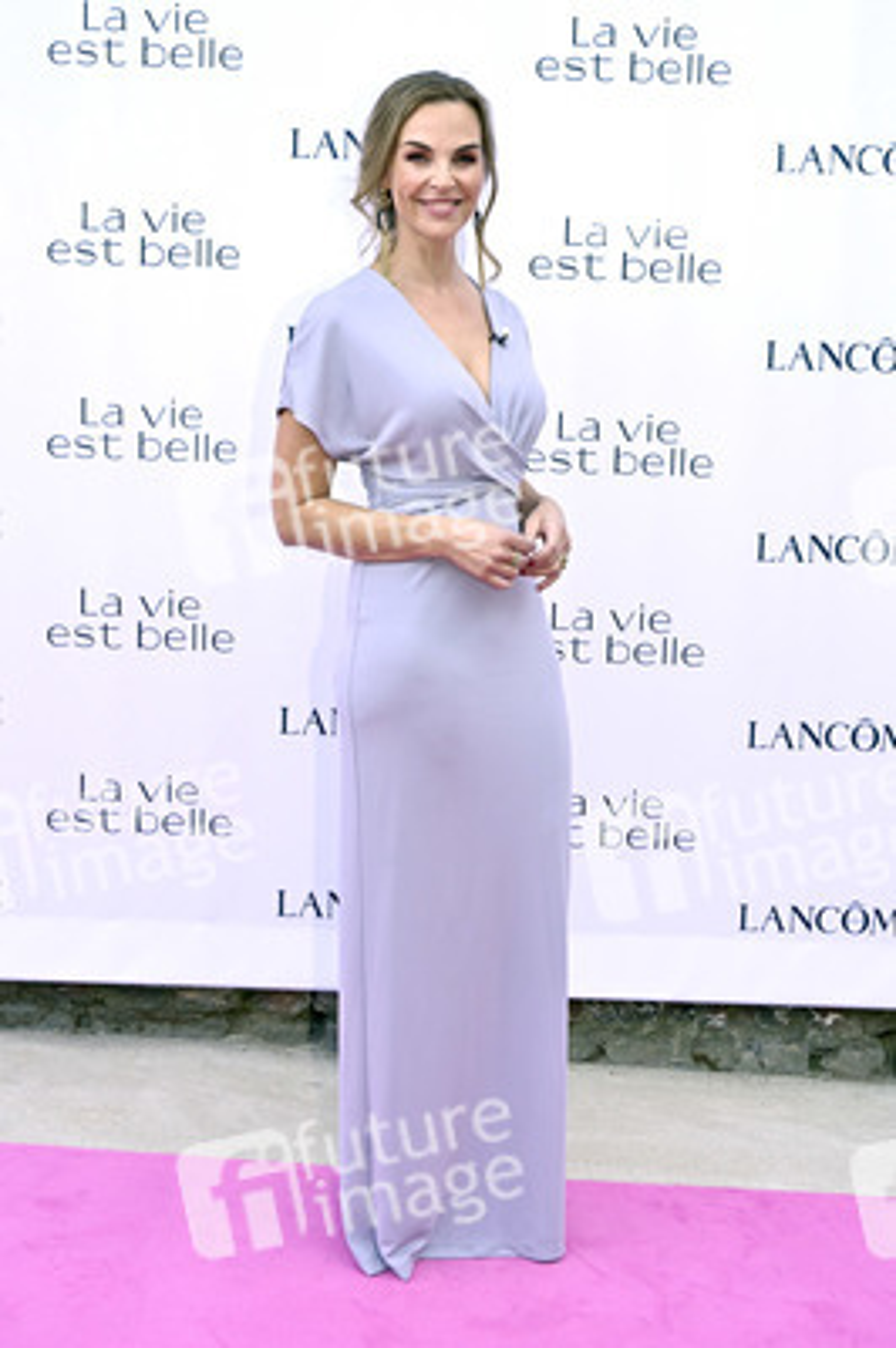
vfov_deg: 51.9
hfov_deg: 35.9
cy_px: 674
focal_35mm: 37
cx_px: 448
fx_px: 1384
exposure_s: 1/200
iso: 800
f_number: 7.1
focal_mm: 37
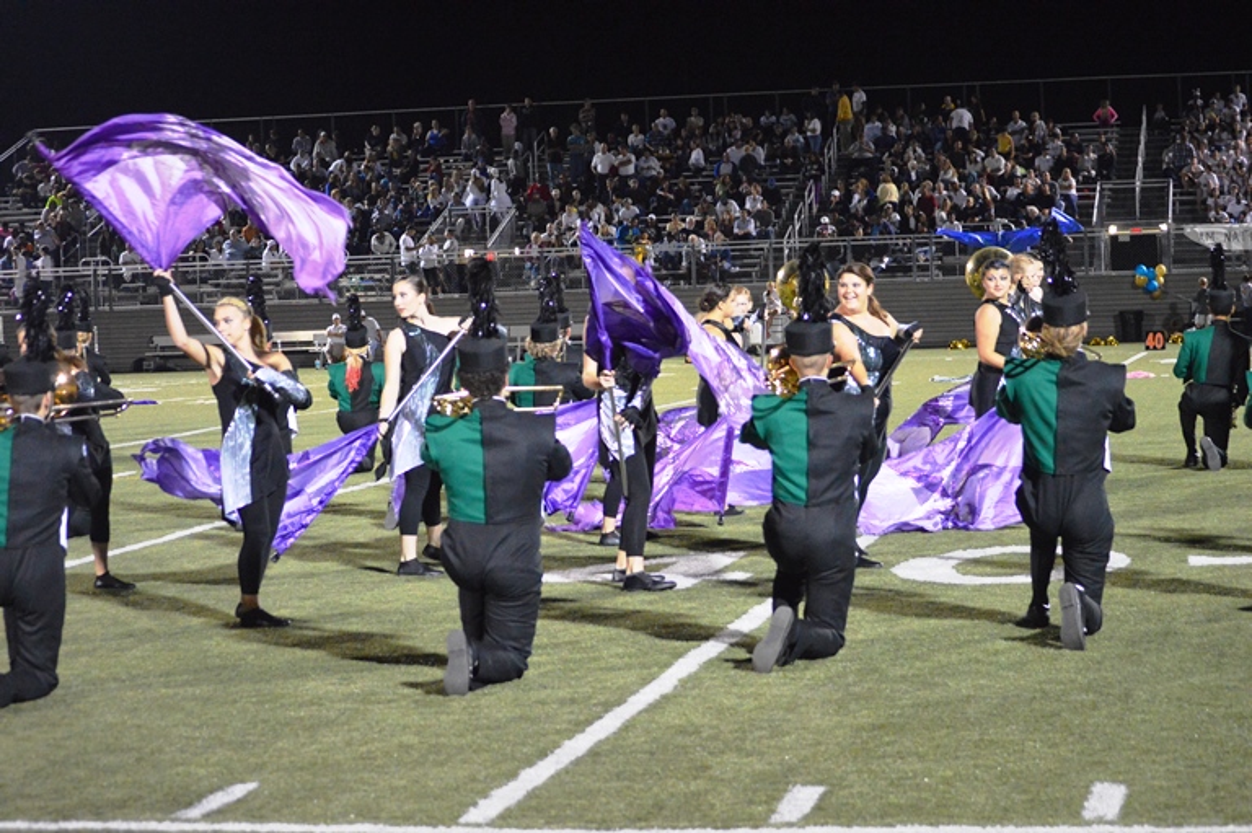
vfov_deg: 16.5
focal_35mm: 82
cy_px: 416
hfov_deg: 24.6
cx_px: 626
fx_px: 2867
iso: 3200
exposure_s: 1/250
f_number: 4
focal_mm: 55
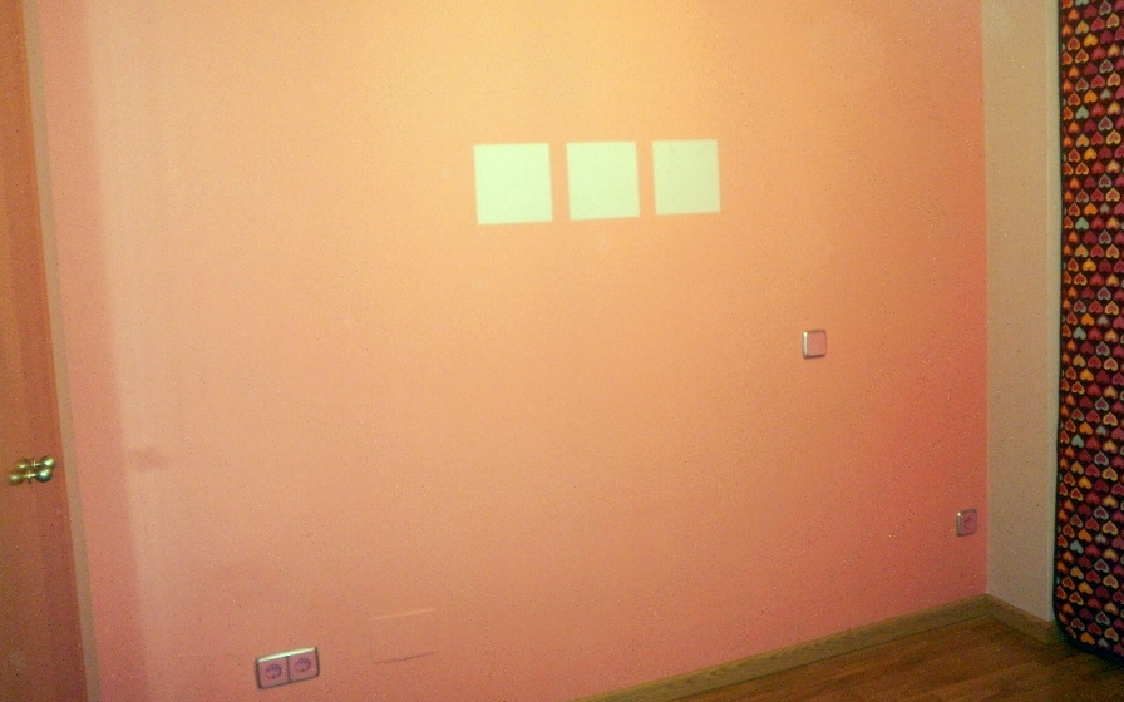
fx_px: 1011
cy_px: 281
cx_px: 563
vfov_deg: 38.2
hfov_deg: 58.1
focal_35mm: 33
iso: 400
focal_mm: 5.45
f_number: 2.9
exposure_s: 1/30
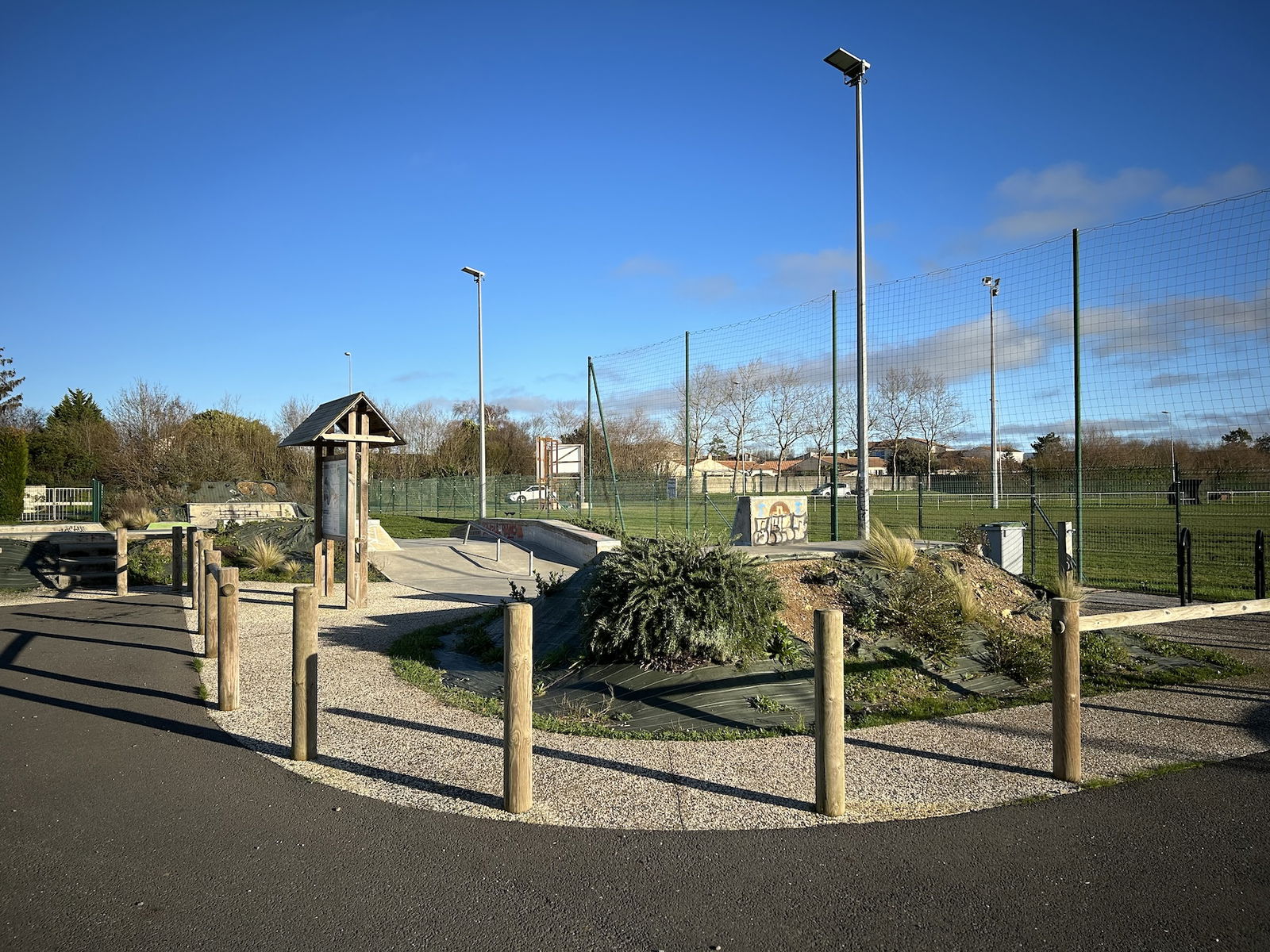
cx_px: 635
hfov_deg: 67.3
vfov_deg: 53.1
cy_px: 476
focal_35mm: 26
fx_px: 954
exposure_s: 1/3704
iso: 50
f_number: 1.5
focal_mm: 5.7
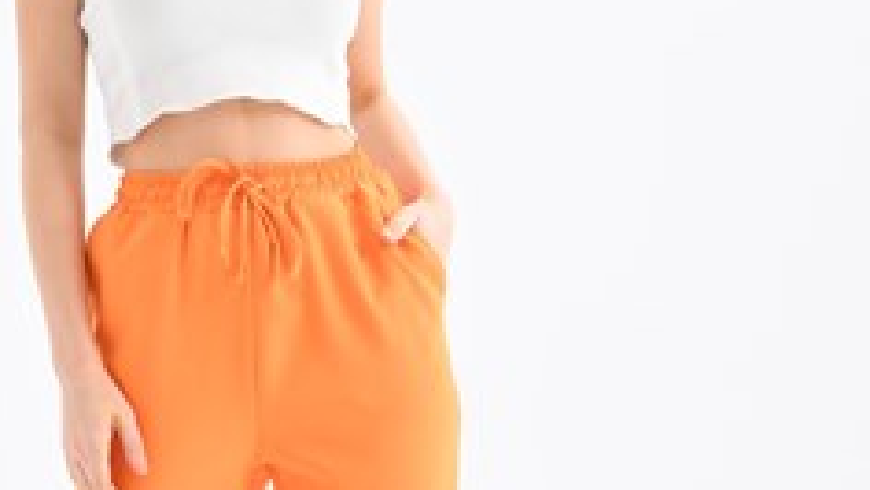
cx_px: 214
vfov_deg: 8.2
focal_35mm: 147
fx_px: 3393
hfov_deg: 14.6
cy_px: 409
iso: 160
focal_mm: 58
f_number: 6.3
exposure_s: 1/125
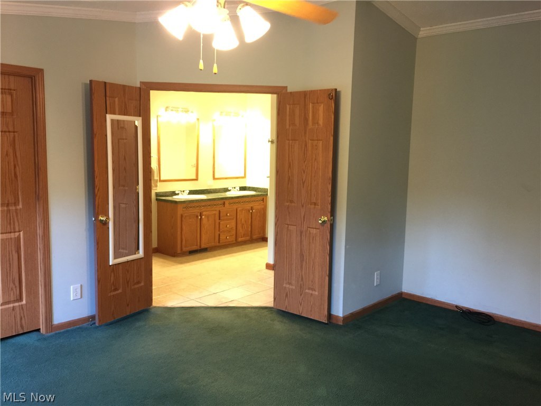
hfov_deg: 61.7
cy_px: 203
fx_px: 453
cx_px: 270
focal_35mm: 29
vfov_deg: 48.2
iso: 100
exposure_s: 1/15
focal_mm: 4.15
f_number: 2.2
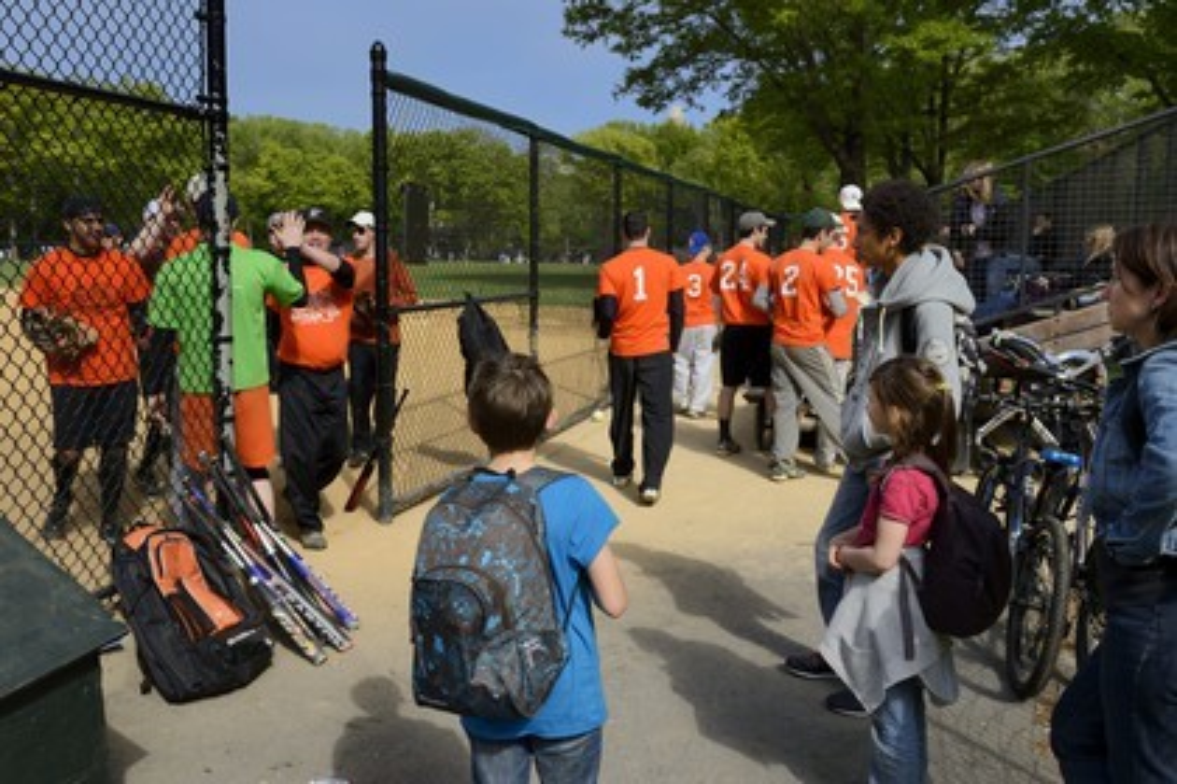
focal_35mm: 31
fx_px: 1013
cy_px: 392
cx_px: 588
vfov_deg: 42.3
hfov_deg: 60.3
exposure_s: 1/640
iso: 400
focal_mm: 31
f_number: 9
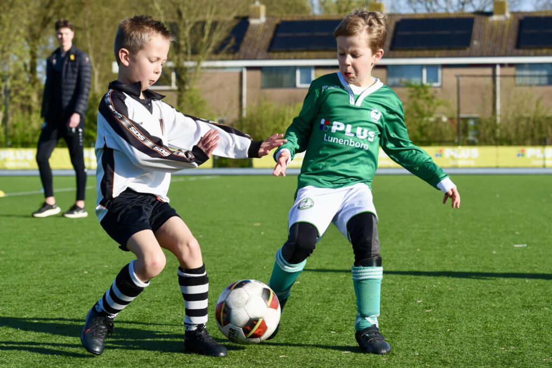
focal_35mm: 92
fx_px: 1411
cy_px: 184
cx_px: 276
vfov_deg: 14.9
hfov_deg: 22.1
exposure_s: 1/800
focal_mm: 92
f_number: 6.3
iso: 250
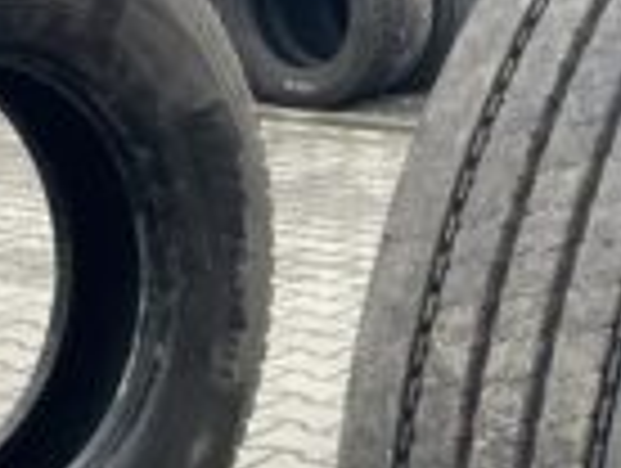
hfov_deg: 23.3
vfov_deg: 18.0
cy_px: 421
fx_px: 1456
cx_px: 585
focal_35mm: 81
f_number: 1.6
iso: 125
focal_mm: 4.2
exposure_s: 1/92
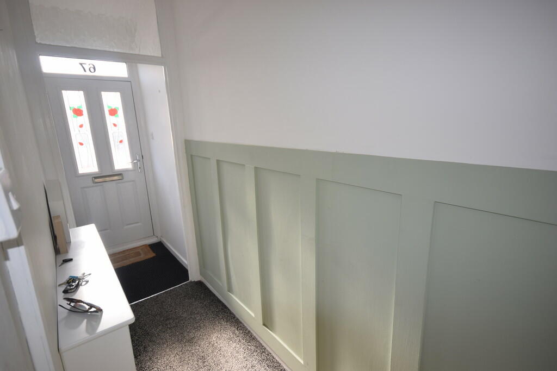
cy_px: 186
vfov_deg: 67.4
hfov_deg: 90.0
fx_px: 279
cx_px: 278
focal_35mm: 18
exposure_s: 1/125
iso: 220
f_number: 5.6
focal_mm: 12
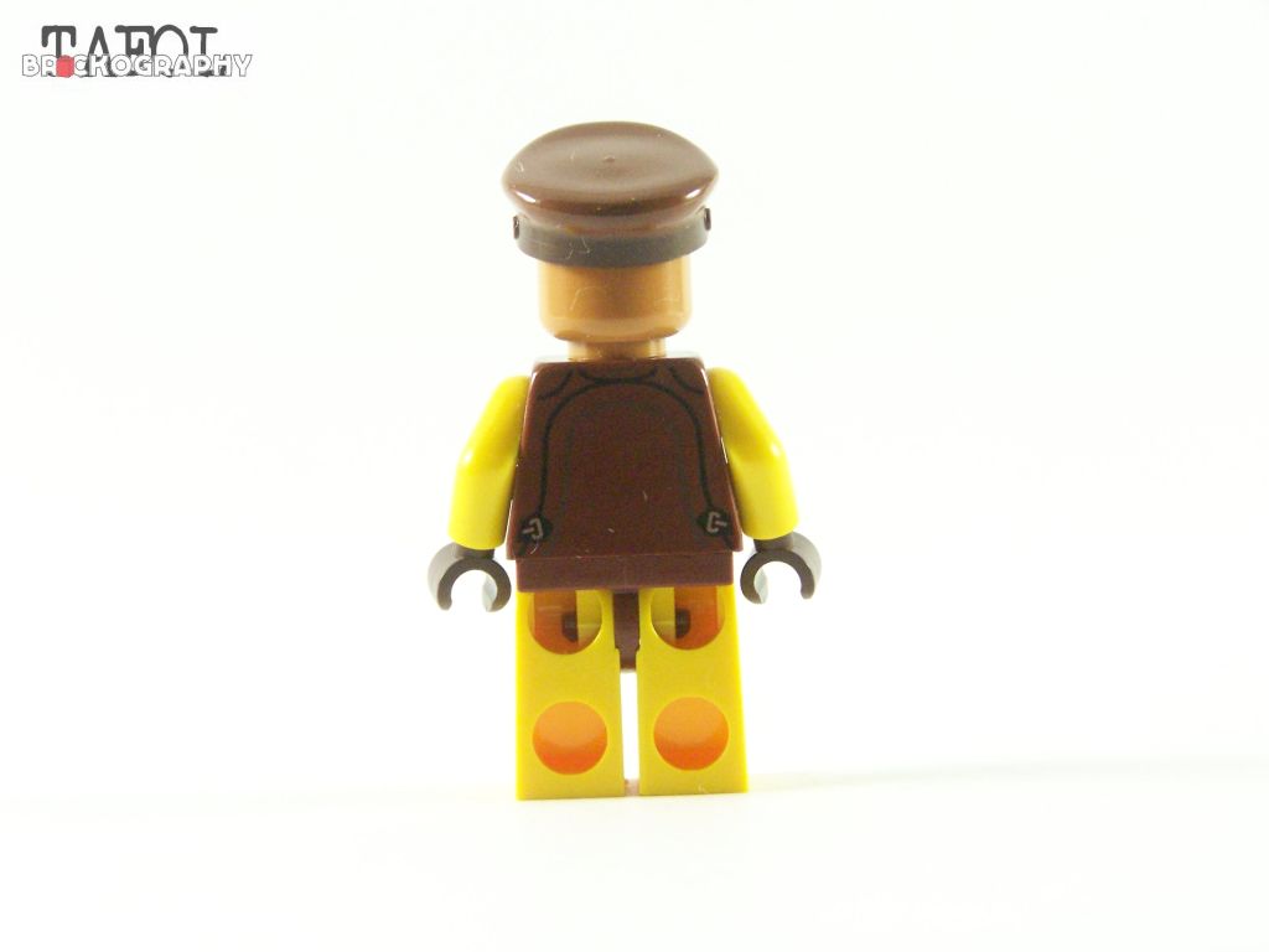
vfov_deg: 15.7
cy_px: 476
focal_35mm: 94
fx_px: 3446
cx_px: 634
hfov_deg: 20.9
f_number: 4
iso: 400
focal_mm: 15.6
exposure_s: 1/60
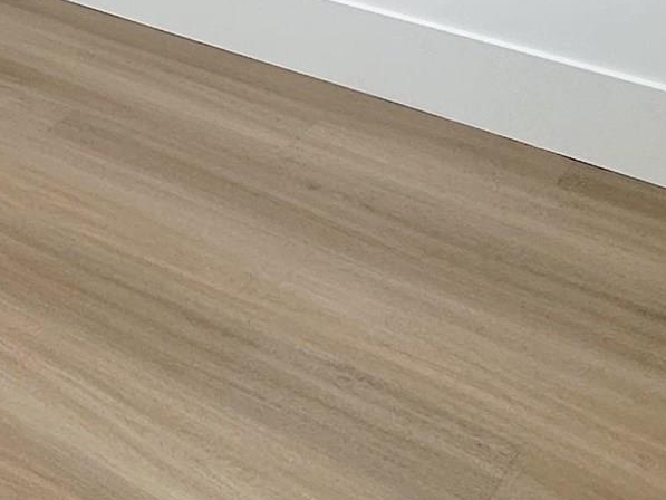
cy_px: -326
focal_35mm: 72
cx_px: -205
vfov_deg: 17.6
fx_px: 1386
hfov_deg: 23.7
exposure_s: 1/120
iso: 50
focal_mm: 2.22
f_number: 2.2
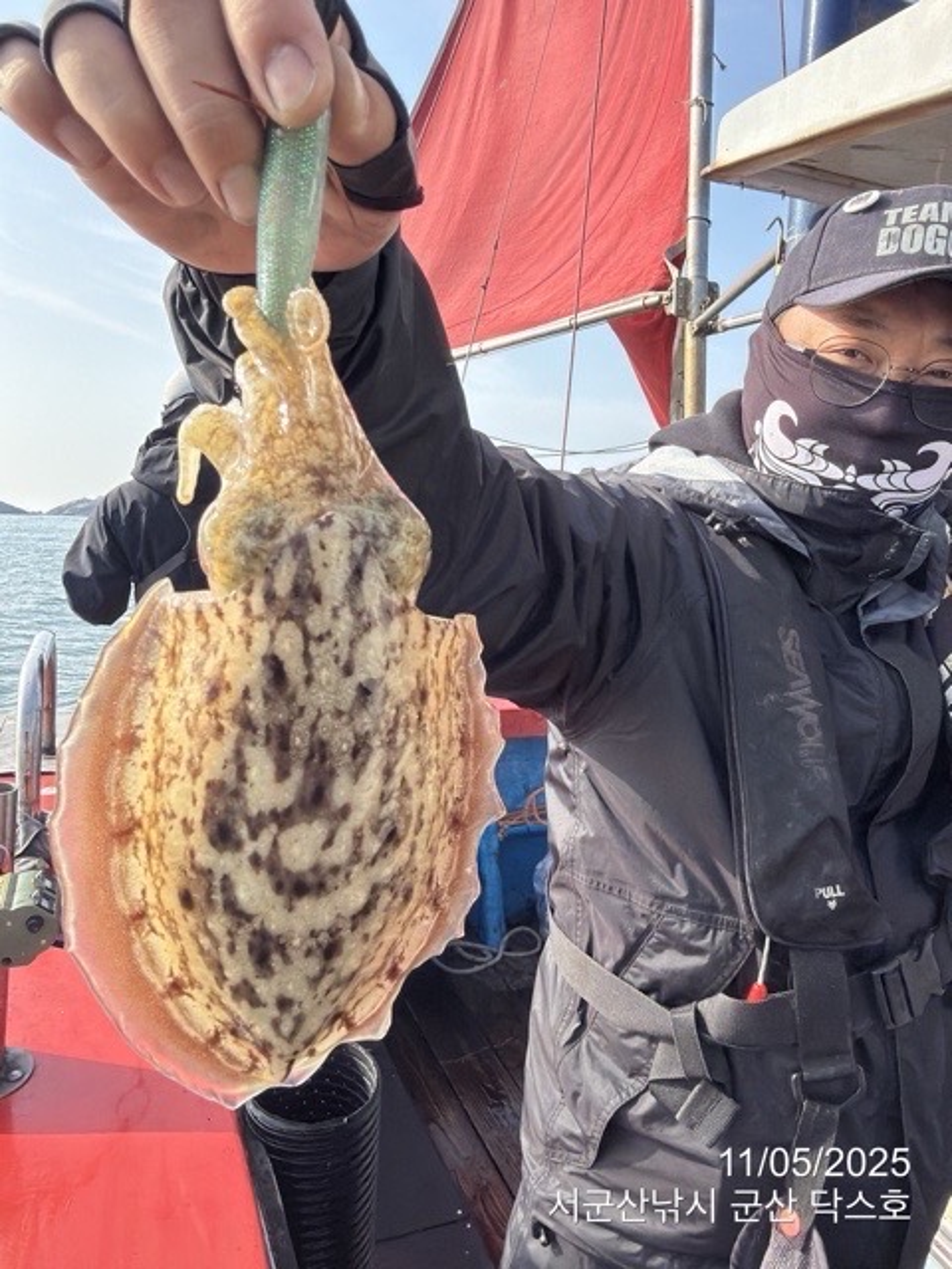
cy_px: 634
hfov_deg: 54.9
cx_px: 476
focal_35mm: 25
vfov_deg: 69.4
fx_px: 917
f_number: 2.2
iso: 100
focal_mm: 2.22
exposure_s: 1/1486
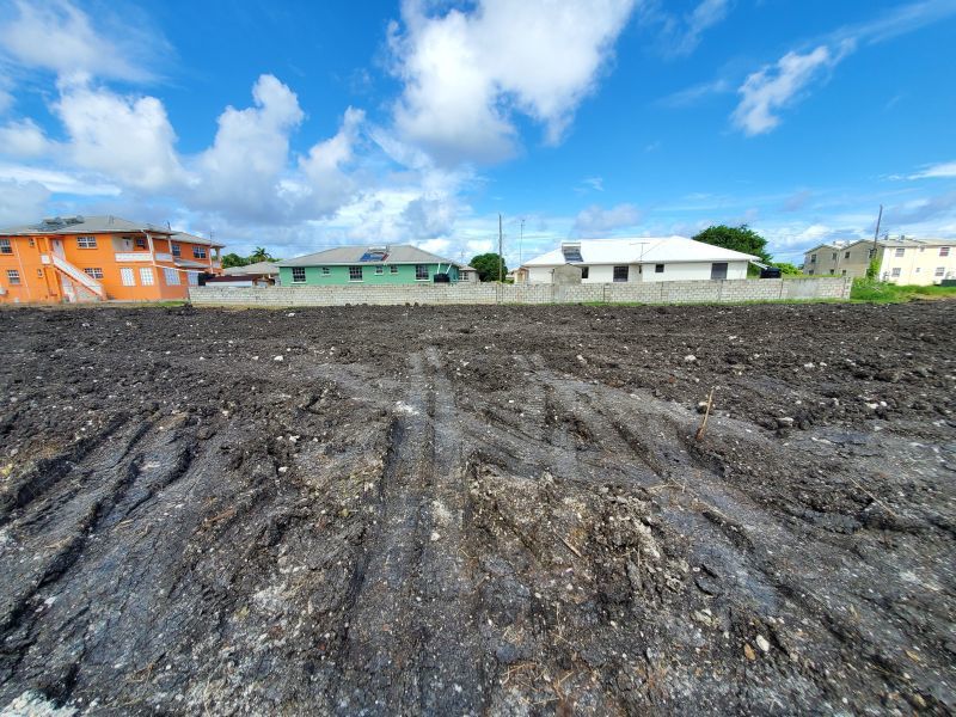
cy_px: 358
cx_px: 478
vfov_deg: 89.9
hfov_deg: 106.2
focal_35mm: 13
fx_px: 359
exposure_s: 1/611
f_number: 2.2
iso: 50
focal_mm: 1.8
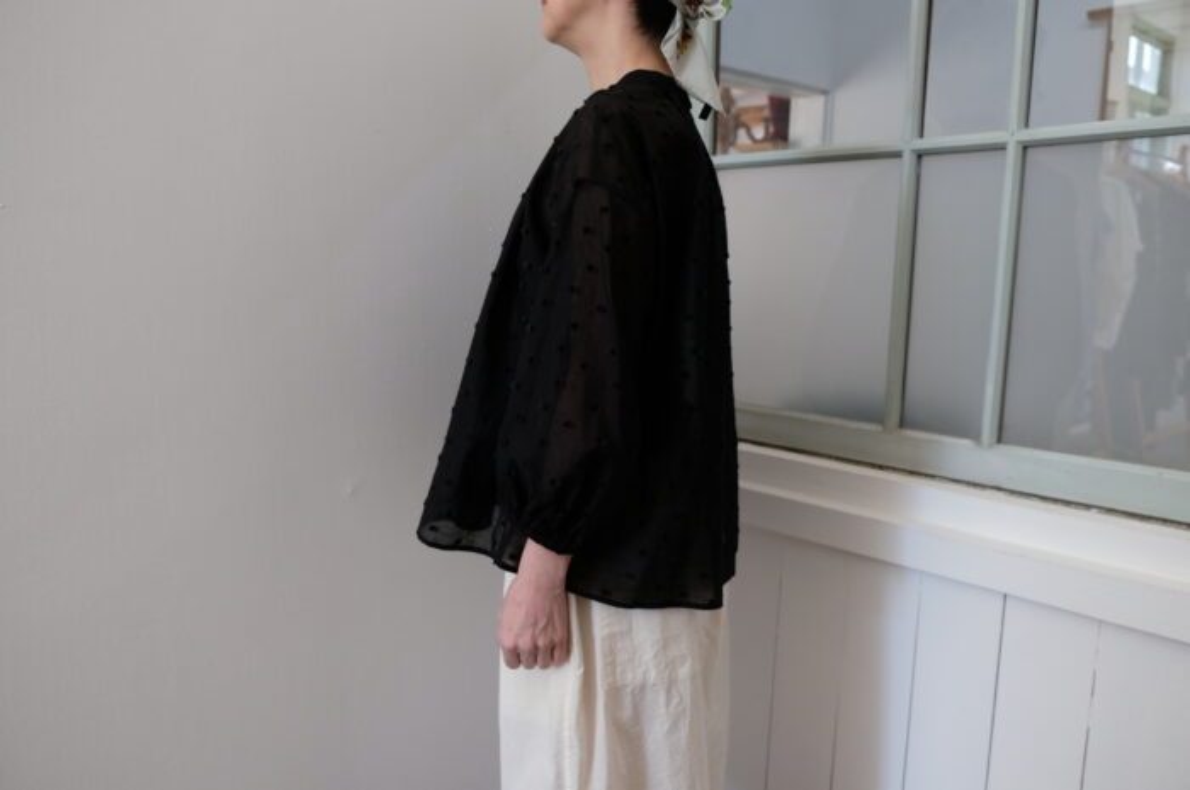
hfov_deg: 67.4
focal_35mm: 27
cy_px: 395
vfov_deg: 47.8
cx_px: 595
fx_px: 891
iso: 1000
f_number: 3.6
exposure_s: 1/125
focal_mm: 18
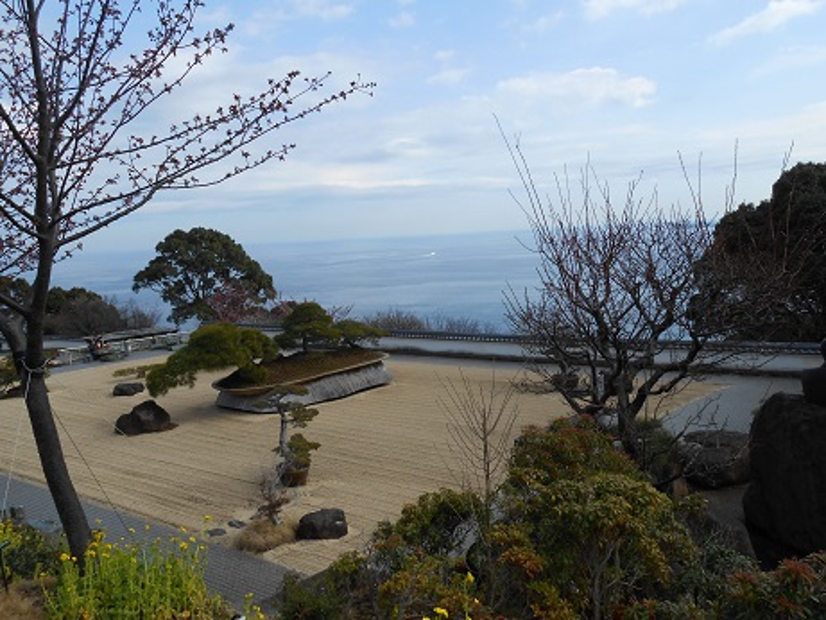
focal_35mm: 30
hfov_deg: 60.0
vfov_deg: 46.8
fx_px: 716
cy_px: 310
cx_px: 413
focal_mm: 5.3
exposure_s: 1/1000
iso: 80
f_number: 3.8
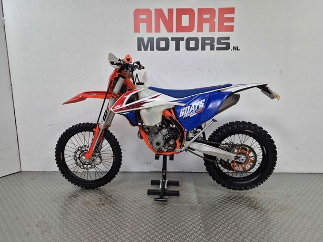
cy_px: 126
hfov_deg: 71.6
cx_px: 166
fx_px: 224
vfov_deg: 56.8
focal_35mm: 24
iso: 200
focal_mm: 5.4
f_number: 1.8
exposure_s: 1/100
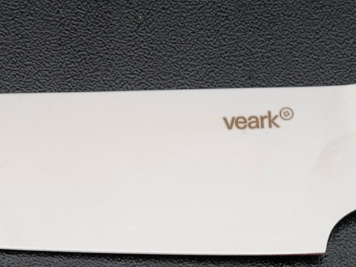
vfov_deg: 6.2
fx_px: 2467
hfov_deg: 8.2
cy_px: 176
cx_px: 77
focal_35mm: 240
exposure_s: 1/160
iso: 200
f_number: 5.2
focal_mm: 61
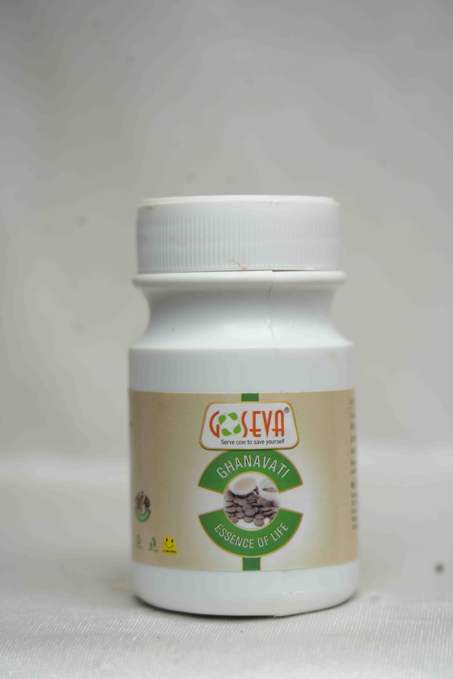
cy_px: 340
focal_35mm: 105
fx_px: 1982
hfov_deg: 13.0
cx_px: 226
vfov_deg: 19.5
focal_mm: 105
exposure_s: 1/60
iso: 200
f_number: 5.6
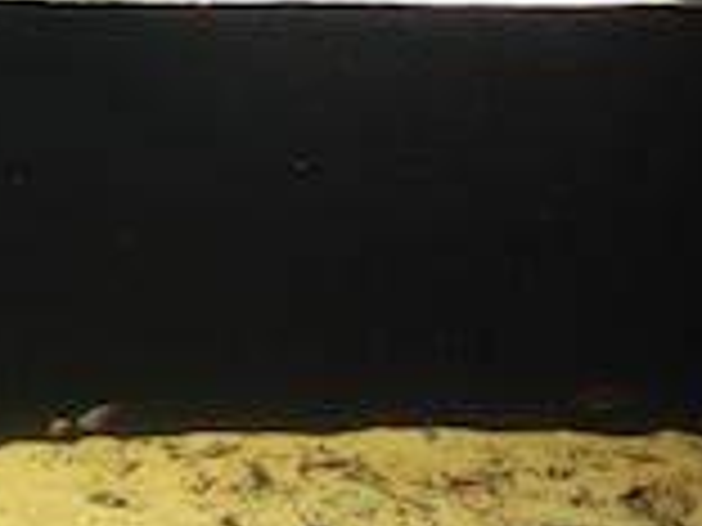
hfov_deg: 13.5
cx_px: 0
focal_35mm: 144
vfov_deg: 10.3
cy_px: 220
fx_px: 2920
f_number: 2.4
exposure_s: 1/24
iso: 50
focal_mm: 4.28
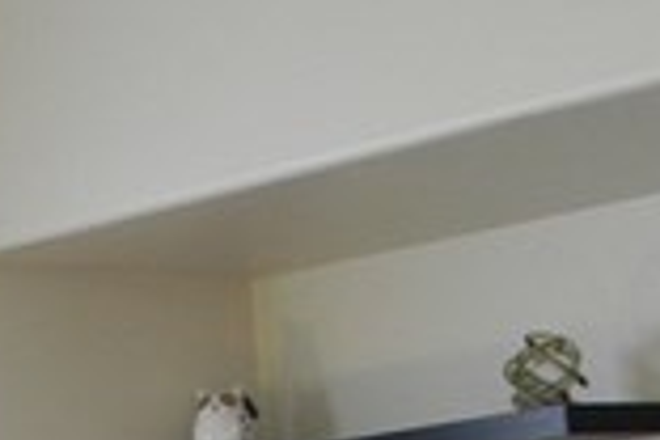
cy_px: 931
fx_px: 2823
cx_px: 901
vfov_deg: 8.4
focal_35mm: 154
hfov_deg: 12.8
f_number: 3.7
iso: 200
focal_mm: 6.4
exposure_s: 1/30
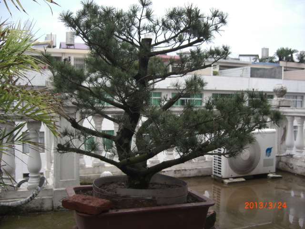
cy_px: 114
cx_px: 152
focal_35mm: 38
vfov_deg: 37.7
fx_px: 335
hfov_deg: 49.0
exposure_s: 1/320
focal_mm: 7.9
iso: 80
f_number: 2.8
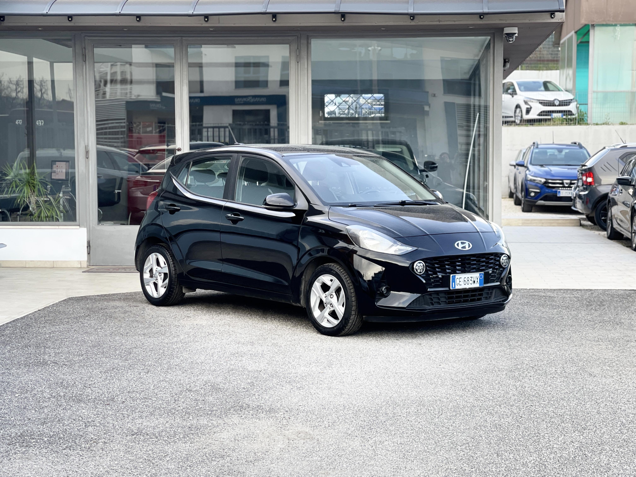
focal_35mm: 64
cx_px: 318
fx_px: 1176
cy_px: 238
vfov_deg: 22.9
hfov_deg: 30.3
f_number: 2.2
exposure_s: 1/121
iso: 40
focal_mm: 7.5
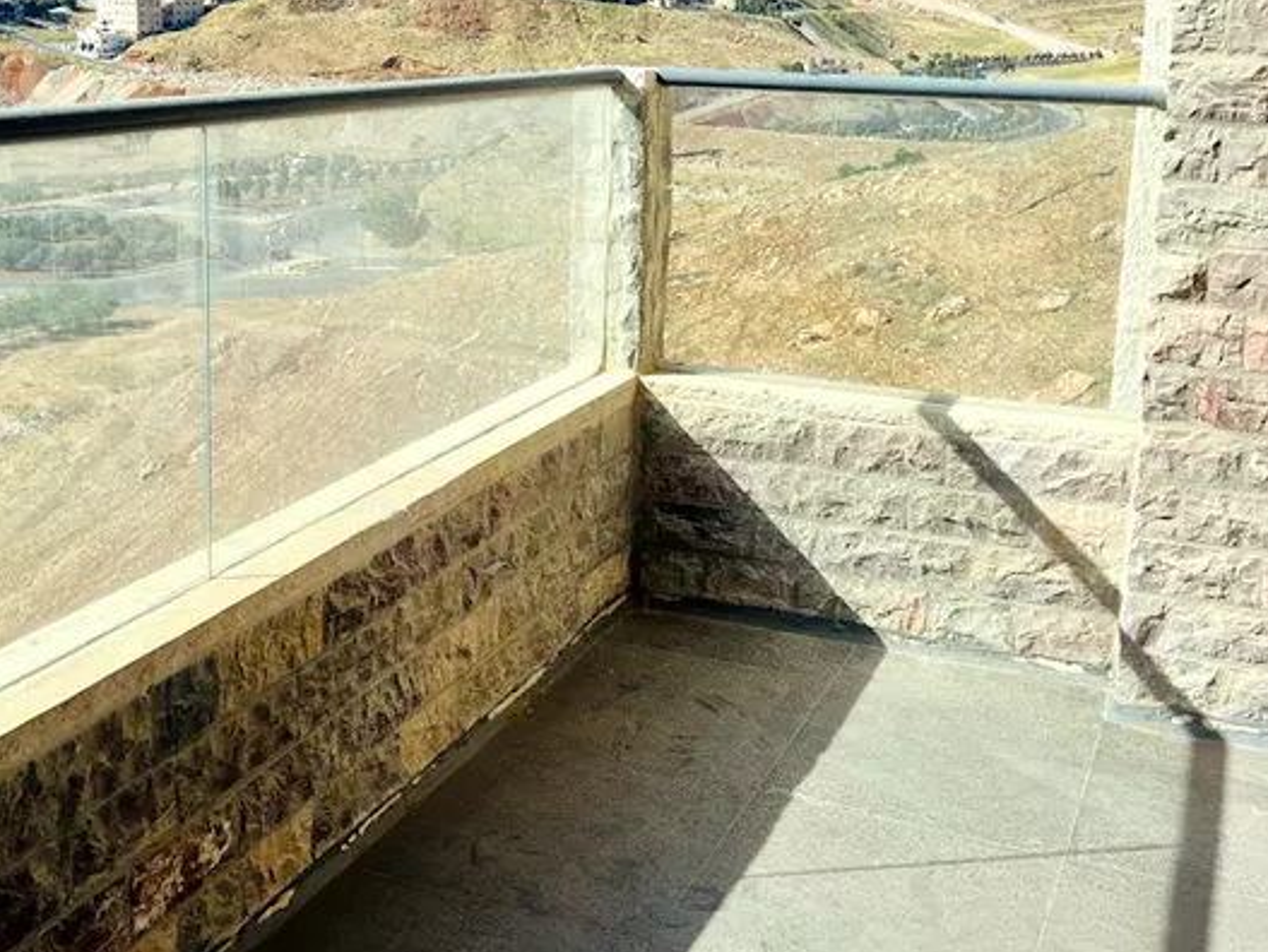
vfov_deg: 31.4
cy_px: 332
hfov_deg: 41.2
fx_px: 1686
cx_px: 581
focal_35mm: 46
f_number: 1.5
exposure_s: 1/4831
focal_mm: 5.7
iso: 50
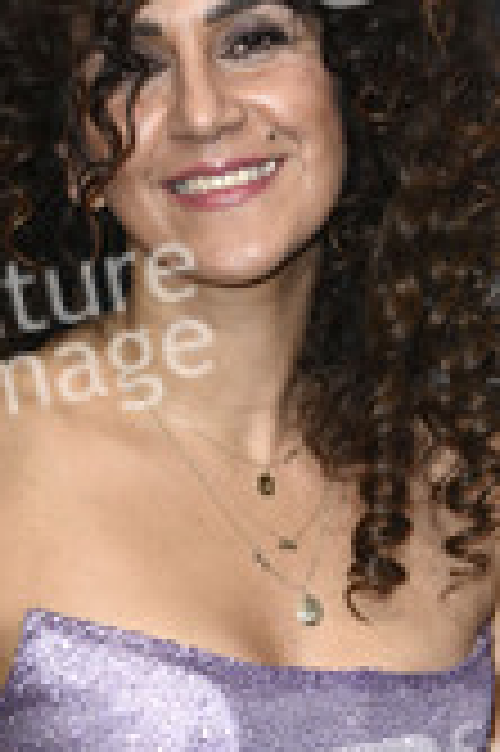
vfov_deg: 7.7
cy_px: 576
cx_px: 113
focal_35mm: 269
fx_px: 5615
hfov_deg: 5.1
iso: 320
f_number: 5.6
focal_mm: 112
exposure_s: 1/250
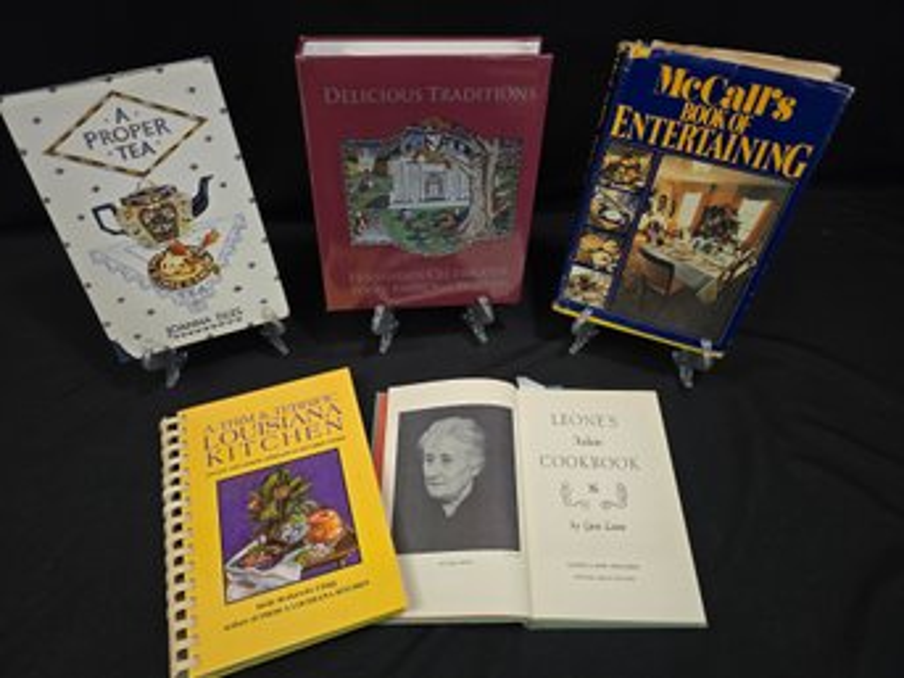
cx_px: 452
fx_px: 600
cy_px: 339
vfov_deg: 58.8
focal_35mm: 23
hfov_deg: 73.9
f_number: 1.7
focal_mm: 6.3
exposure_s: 1/120
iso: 320
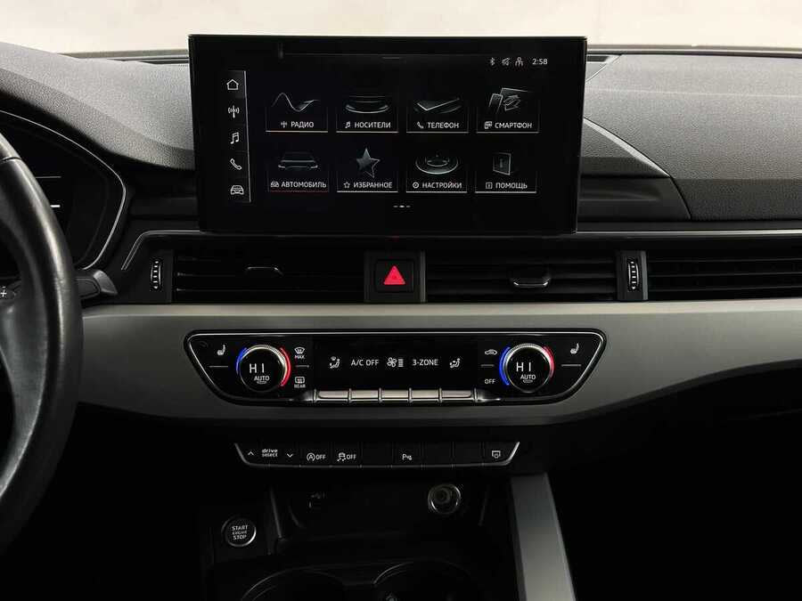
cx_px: 401
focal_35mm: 48
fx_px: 1112
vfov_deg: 30.3
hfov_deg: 39.7
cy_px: 300
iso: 200
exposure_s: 1/33
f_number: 1.78
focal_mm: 6.86
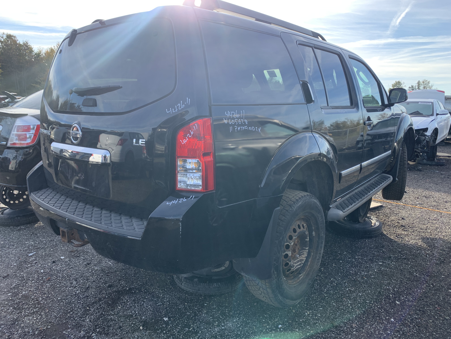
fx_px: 339
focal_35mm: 26
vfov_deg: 53.1
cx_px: 226
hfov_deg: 67.3
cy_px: 170
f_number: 1.8
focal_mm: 4.25
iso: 25
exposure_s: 1/467
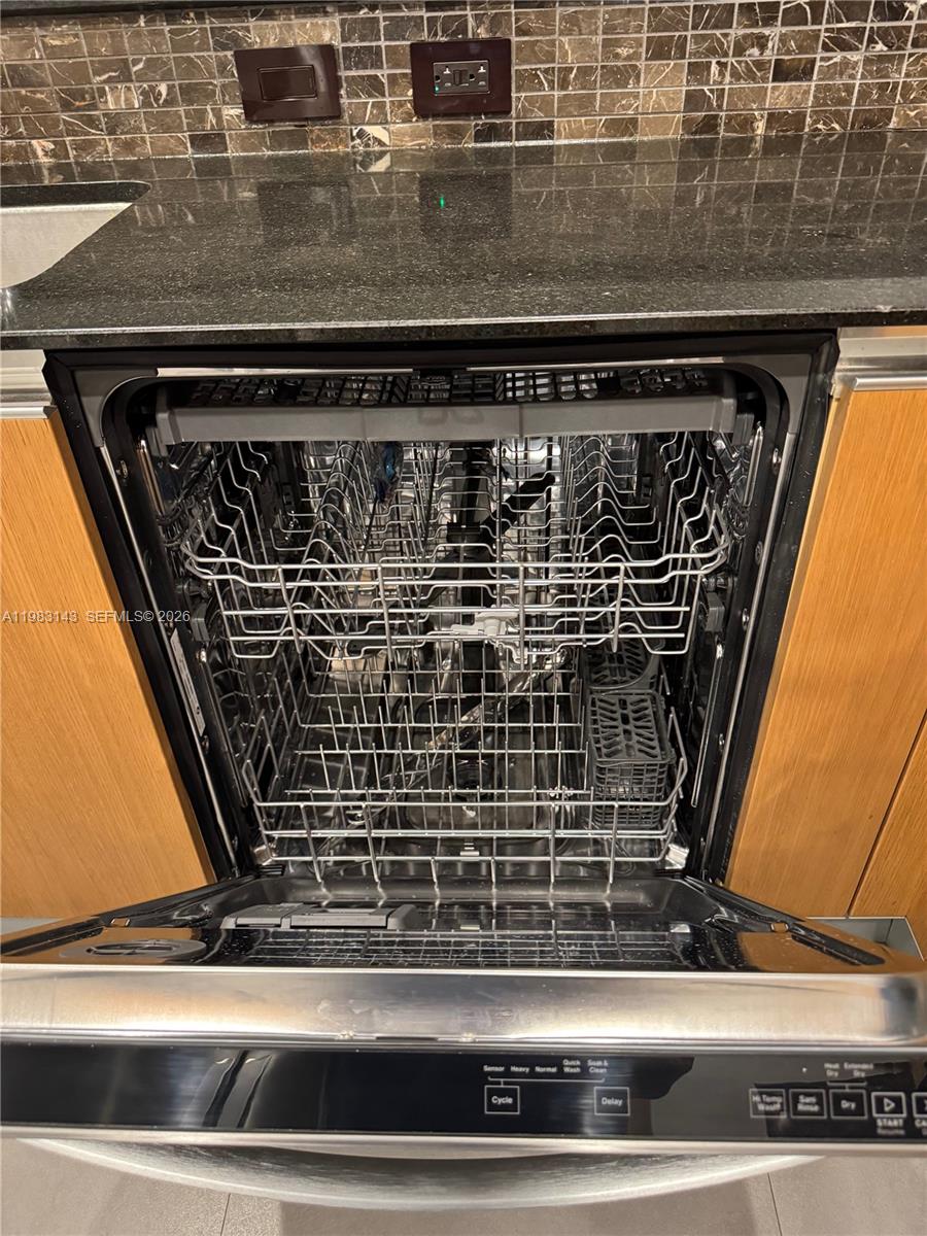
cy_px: 618
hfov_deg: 56.8
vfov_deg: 71.6
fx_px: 857
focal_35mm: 24
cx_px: 464
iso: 640
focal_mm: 6.76
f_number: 1.78
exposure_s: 1/60
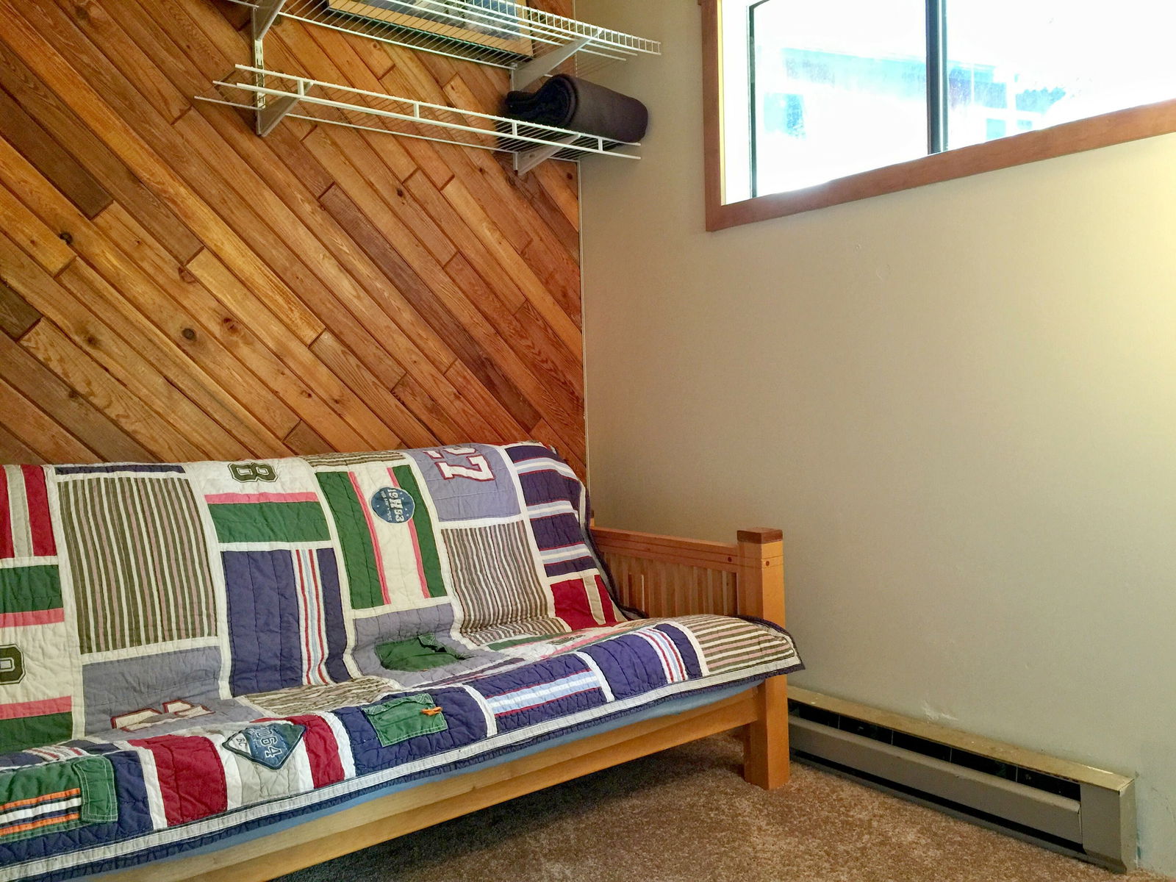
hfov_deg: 61.7
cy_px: 441
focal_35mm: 29
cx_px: 588
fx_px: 985
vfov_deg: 48.2
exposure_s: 1/15
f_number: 2.2
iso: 80
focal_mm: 4.15
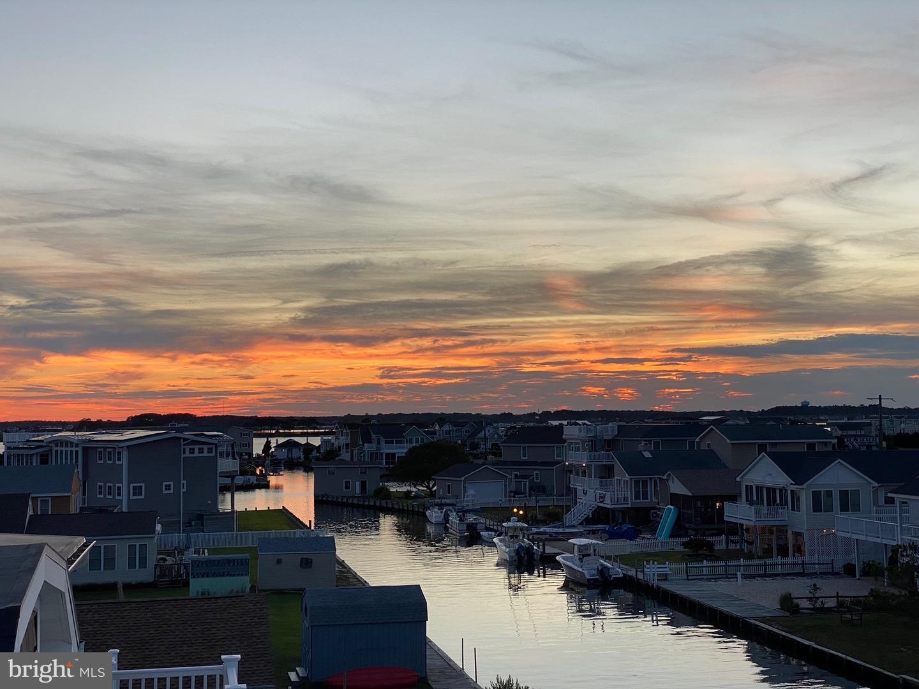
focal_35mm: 52
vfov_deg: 28.0
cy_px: 344
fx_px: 1381
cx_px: 460
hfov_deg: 36.8
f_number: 2
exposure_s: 1/122
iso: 40
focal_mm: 6
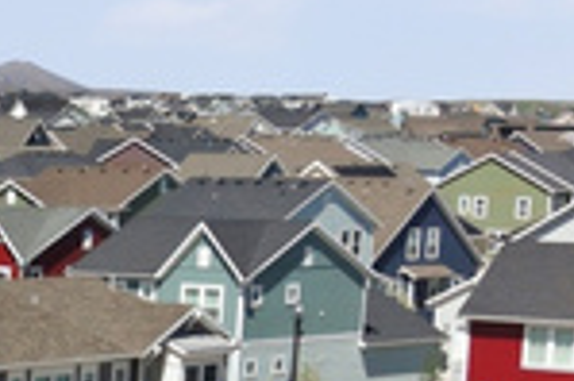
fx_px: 2739
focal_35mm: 172
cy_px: 747
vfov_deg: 7.7
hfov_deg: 11.3
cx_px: -389
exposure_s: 1/5000
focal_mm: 8.7
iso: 120
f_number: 1.8
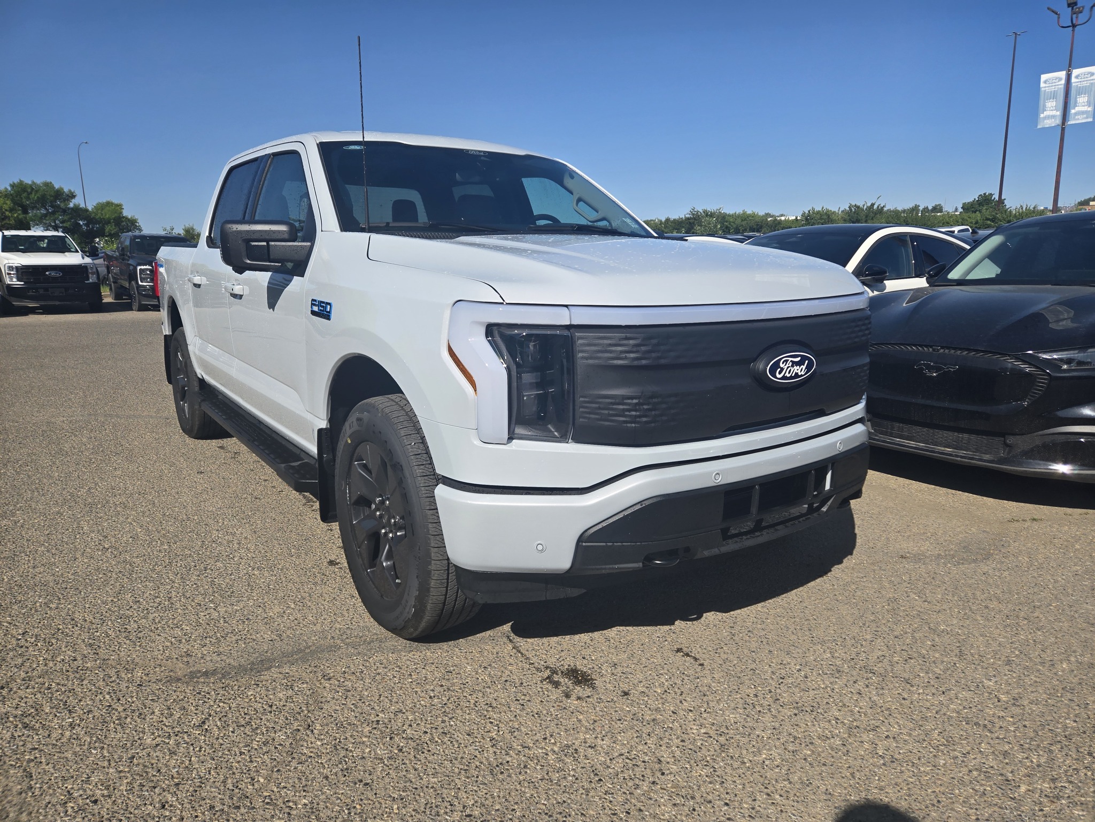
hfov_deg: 73.9
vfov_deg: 58.9
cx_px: 548
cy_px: 411
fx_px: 728
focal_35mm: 23
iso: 25
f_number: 1.8
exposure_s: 1/2503
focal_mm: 5.4
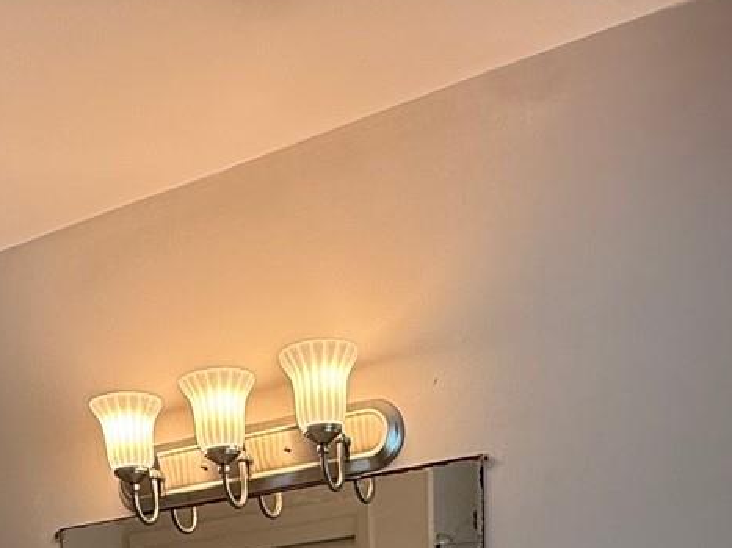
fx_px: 1015
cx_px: 270
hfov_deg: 39.4
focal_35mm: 48
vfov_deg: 22.1
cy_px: 919
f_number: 2.2
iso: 125
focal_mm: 2.22
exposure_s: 1/120
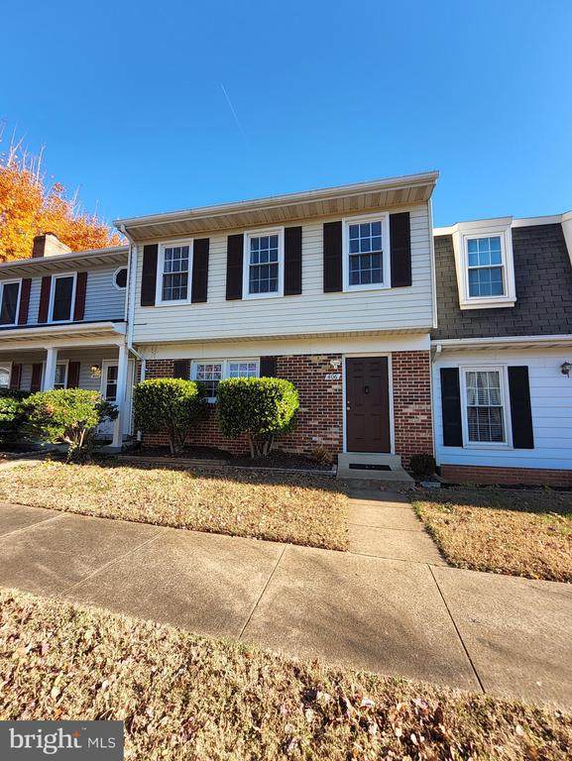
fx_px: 286
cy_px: 380
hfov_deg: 90.0
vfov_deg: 106.1
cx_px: 286
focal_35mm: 13
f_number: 2.2
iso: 32
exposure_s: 1/366
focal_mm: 1.13
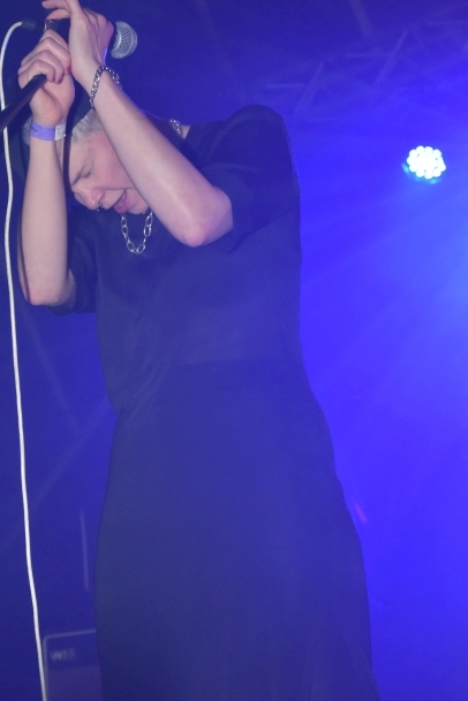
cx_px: 185
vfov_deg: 22.9
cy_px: 386
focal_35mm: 89
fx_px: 1729
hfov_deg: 15.4
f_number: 4.8
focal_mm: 45
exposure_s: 1/200
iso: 3200
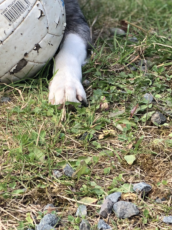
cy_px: -48
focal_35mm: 146
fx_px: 967
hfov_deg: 10.1
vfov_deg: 13.2
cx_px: -12
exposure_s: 1/254
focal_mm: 6.6
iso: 20
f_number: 2.8
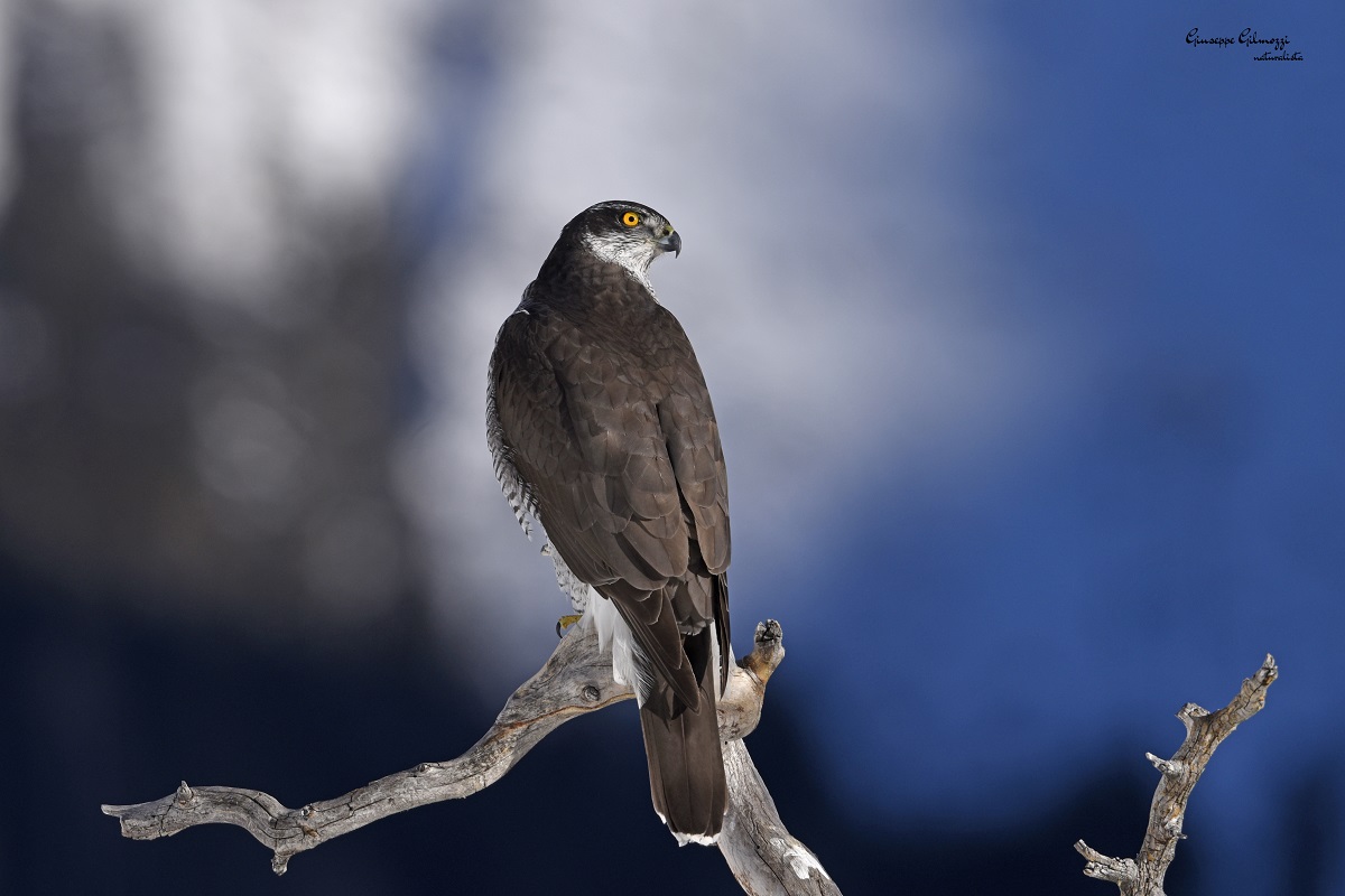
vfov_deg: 2.7
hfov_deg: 4.1
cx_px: 672
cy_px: 448
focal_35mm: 500
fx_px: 18679
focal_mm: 500
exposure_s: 1/2000
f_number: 7.1
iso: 250
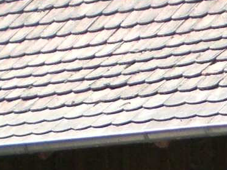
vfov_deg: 6.9
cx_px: 297
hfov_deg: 9.3
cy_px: 324
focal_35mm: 210
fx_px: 1377
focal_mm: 6.3
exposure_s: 1/640
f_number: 3.1
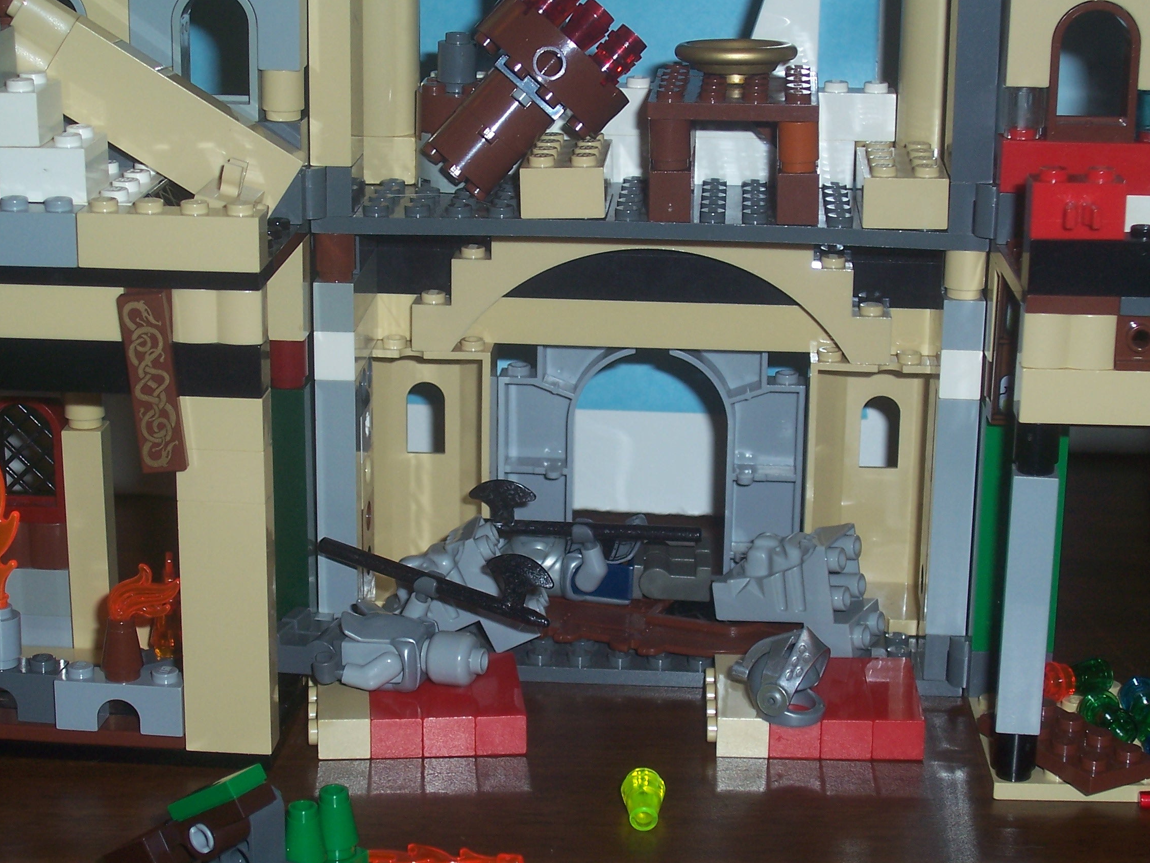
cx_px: 570
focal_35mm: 75
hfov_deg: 26.0
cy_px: 407
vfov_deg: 19.6
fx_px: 2492
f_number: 4
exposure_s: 1/90
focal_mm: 10.8
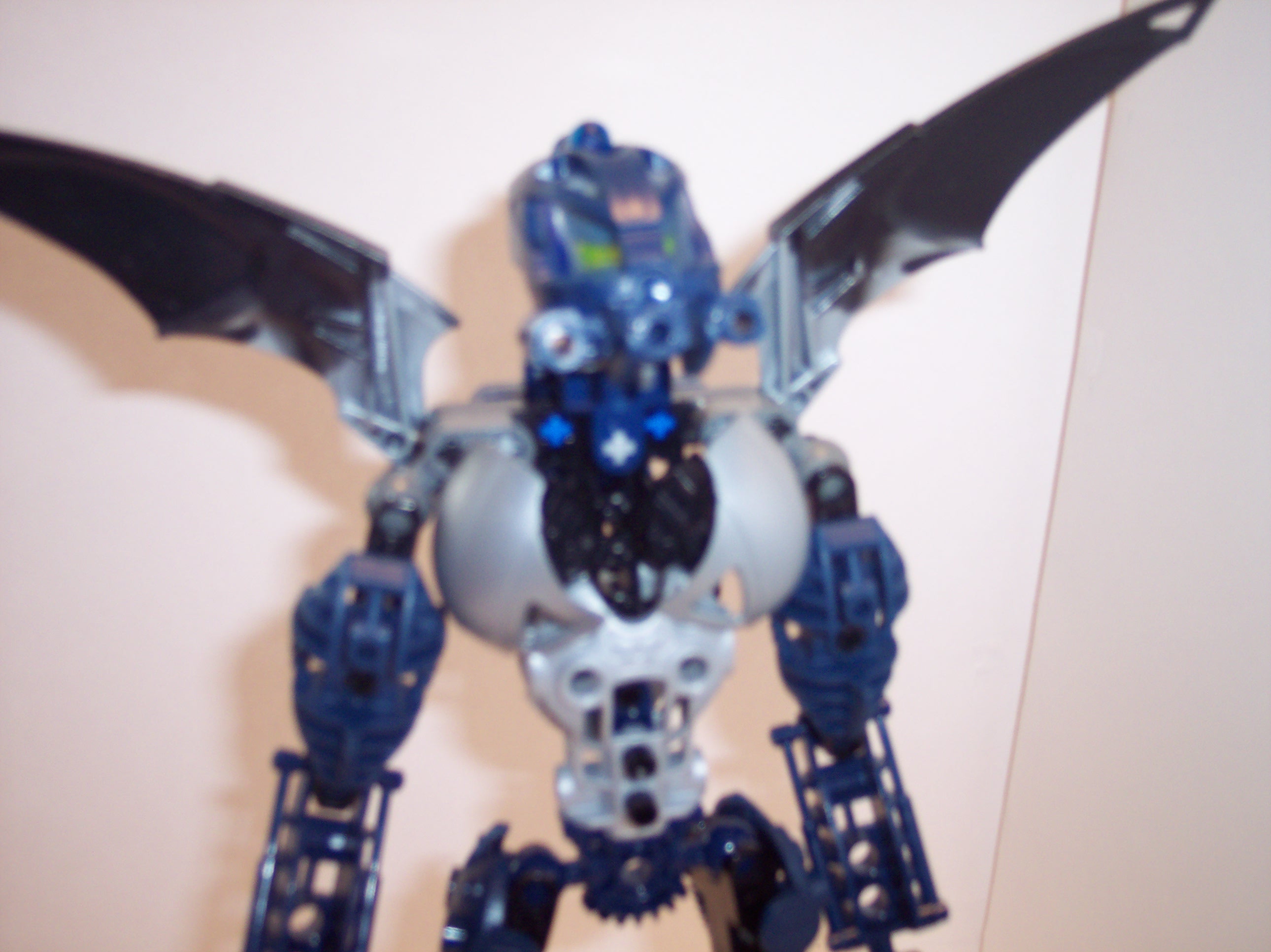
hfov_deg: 49.0
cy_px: 476
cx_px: 636
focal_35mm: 38
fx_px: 1394
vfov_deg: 37.7
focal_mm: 8
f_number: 2.8
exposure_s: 1/30
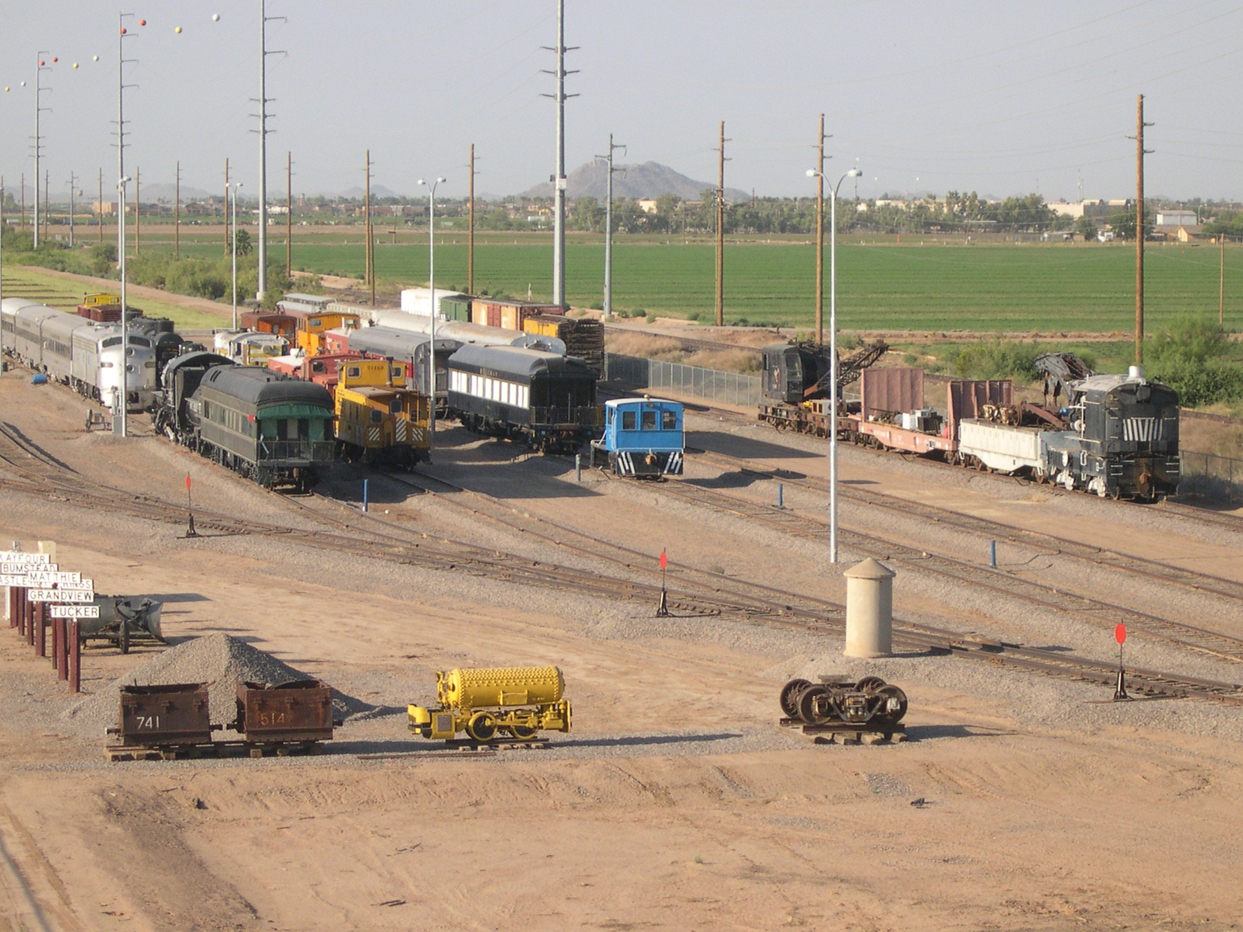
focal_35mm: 137
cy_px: 394
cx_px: 614
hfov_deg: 14.4
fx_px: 4919
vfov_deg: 10.8
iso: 141
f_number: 4.9
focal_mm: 24
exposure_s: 1/527
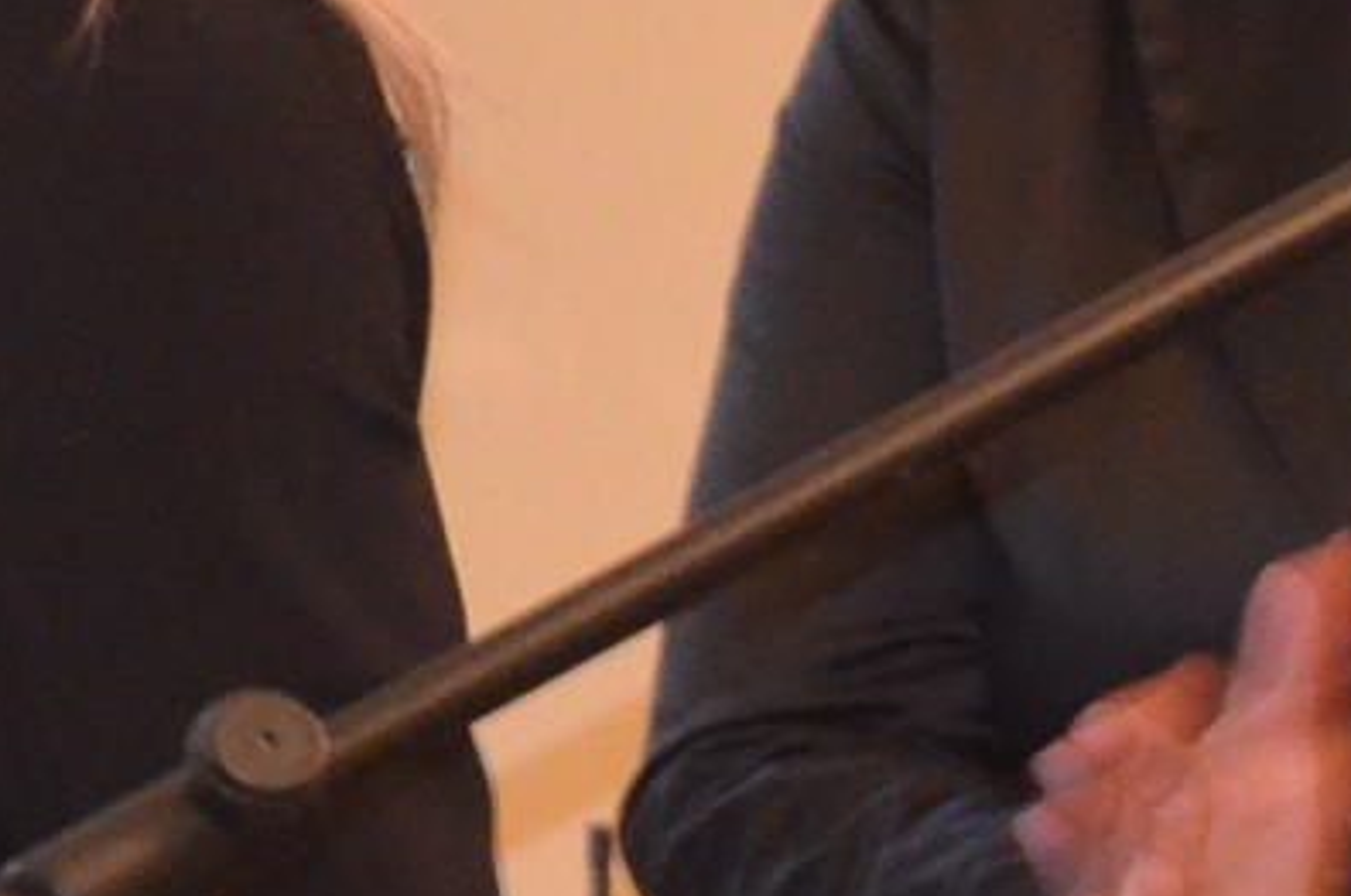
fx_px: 31547
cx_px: 2114
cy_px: 424
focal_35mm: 842
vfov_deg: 1.6
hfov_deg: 2.4
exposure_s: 1/60
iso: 3200
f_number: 5.6
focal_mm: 90
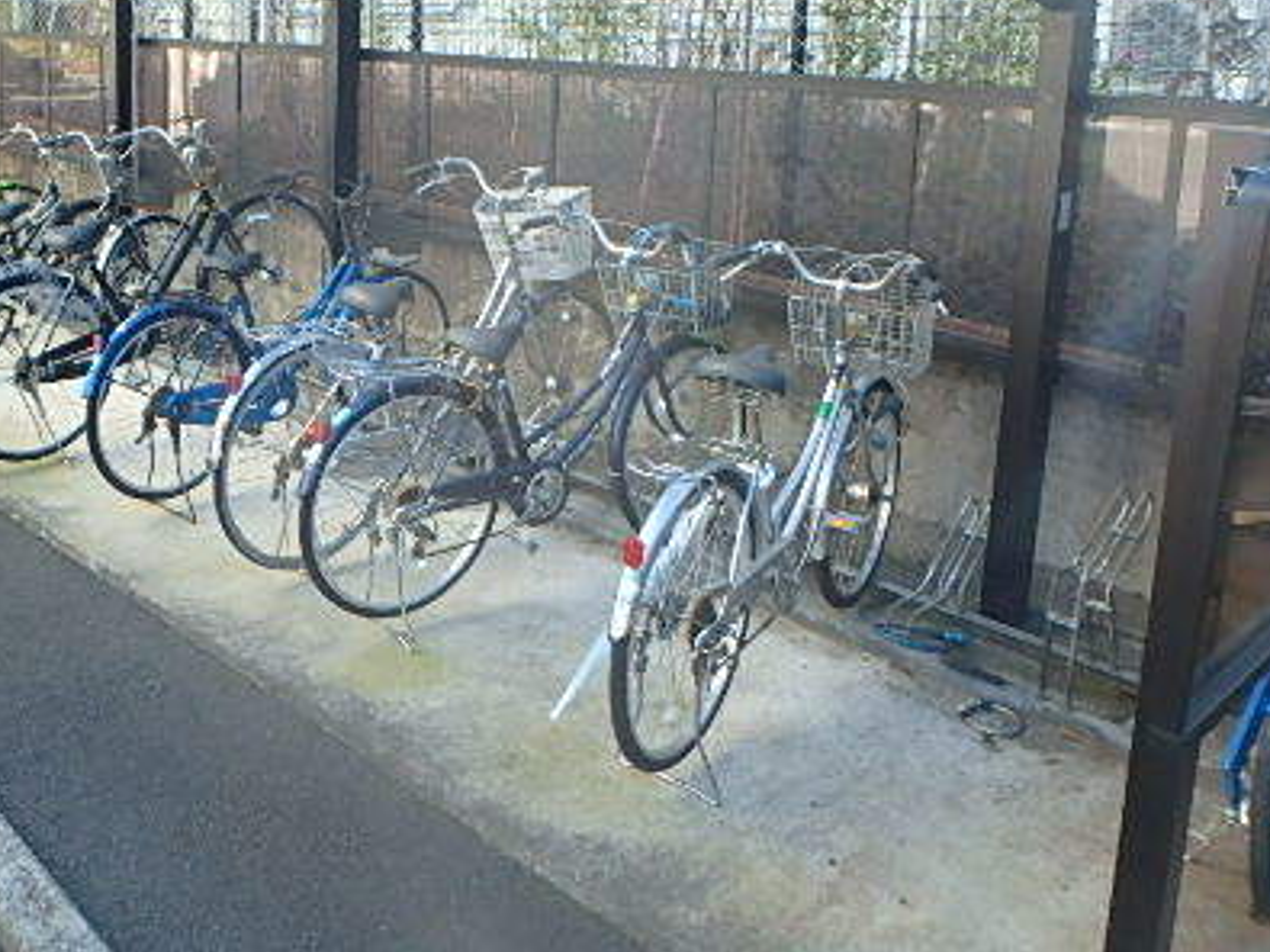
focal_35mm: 34
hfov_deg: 52.0
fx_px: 1247
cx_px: 344
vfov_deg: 40.3
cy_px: 209
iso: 320
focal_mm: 3.7
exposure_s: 1/250
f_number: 3.5
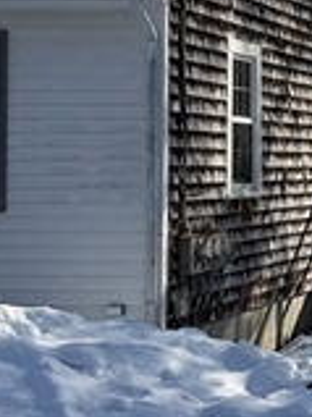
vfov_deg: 17.0
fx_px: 1396
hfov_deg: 11.4
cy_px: 147
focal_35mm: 116
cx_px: 640
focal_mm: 6.76
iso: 80
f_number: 1.78
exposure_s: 1/4405
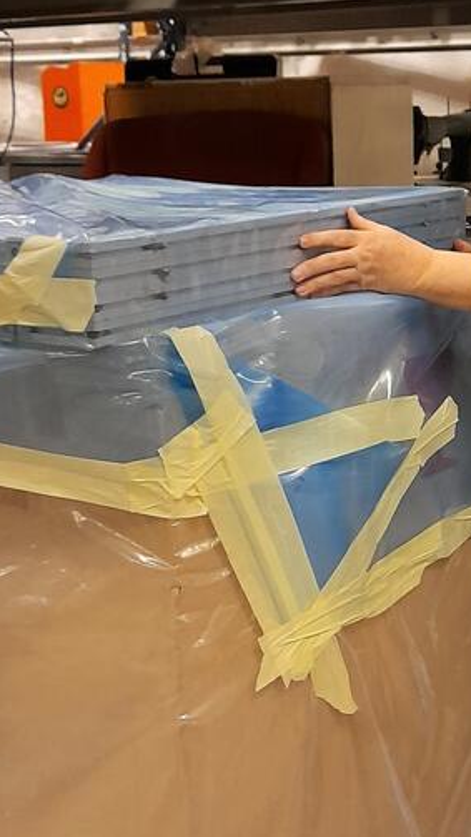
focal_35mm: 65
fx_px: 1443
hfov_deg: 18.4
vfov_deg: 32.3
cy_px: 354
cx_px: 361
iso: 500
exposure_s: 1/25
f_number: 2
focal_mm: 4.6
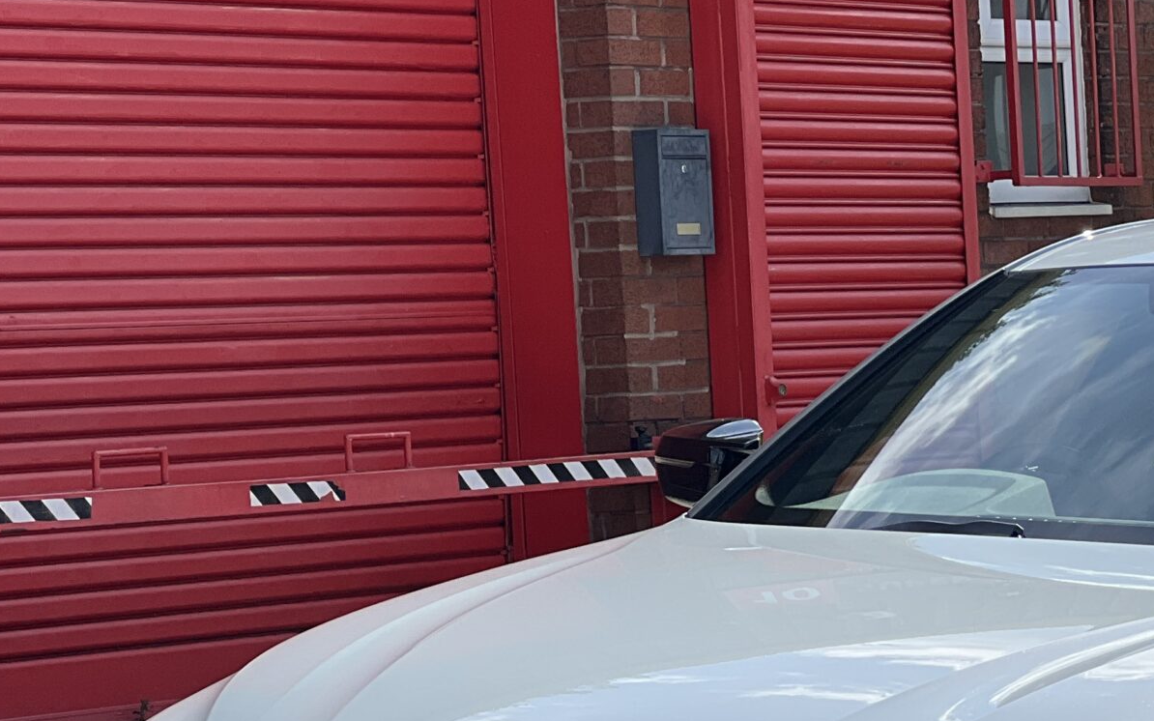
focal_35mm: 175
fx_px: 5503
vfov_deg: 7.5
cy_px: 763
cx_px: 1212
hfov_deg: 11.8
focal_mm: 9
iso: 32
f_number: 2.8
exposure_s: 1/550
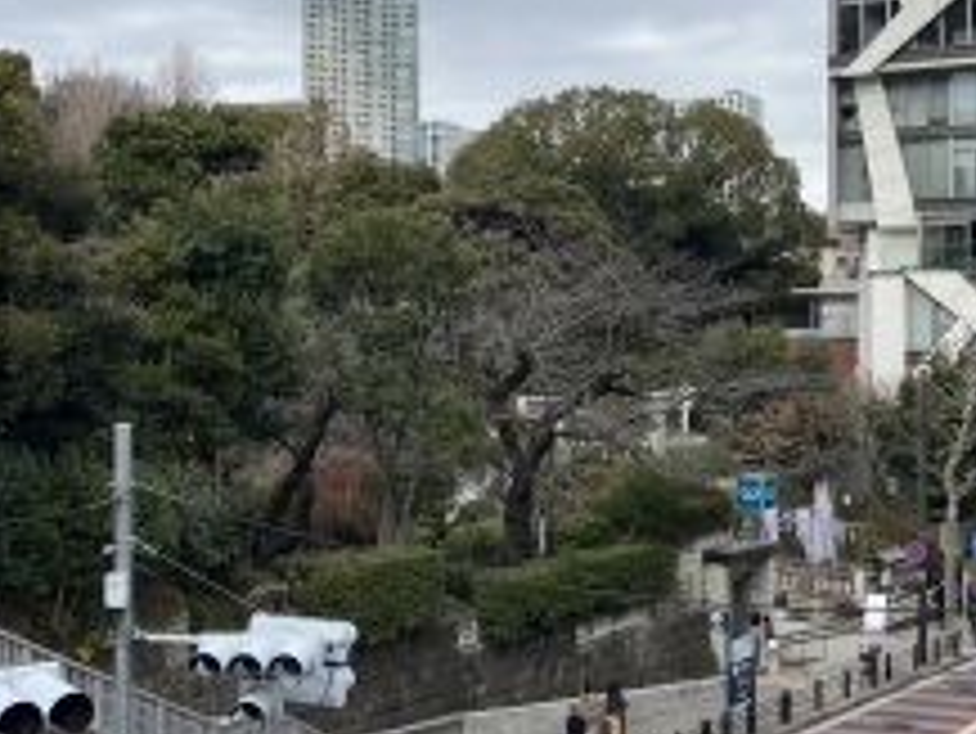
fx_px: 1693
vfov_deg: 24.4
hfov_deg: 32.1
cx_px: 531
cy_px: 308
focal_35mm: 60
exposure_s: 1/1600
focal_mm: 5.1
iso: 50
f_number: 1.6
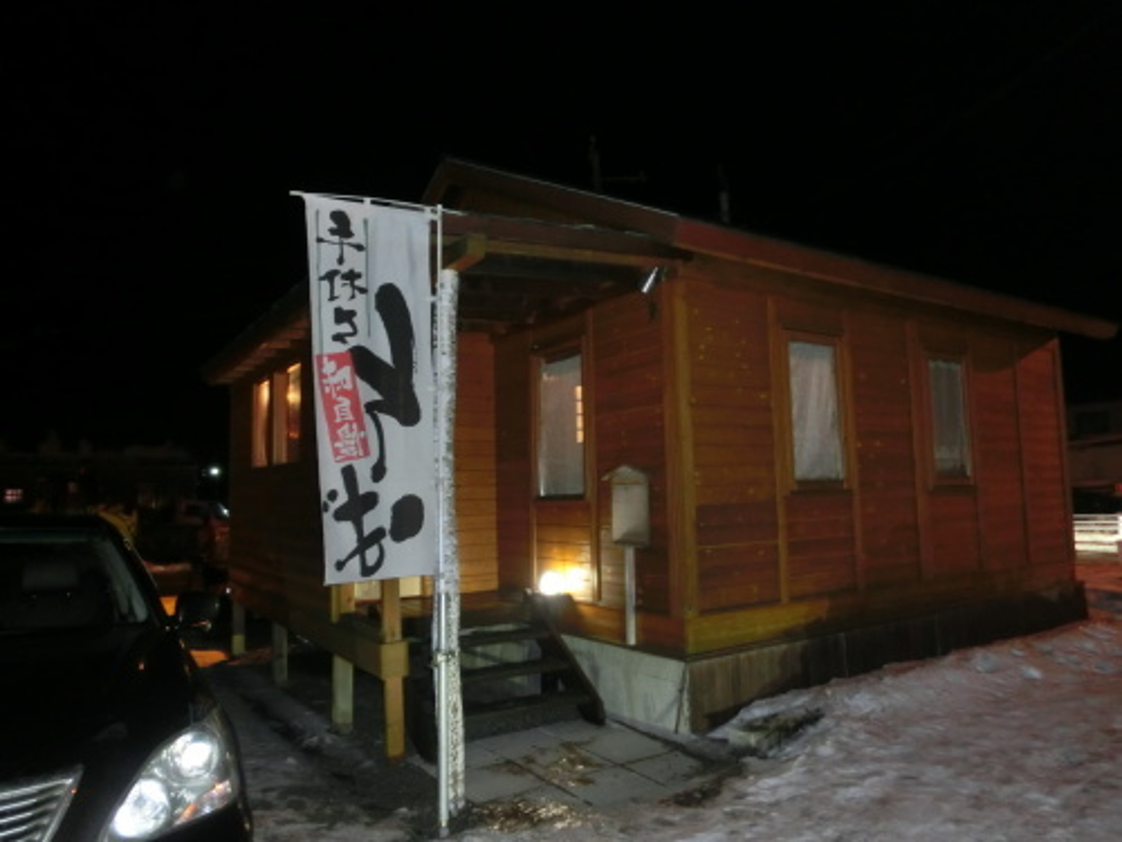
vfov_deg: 56.8
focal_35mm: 24
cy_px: 421
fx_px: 778
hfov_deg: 71.6
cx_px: 561
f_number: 3
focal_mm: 4.24
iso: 400
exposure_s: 1/15
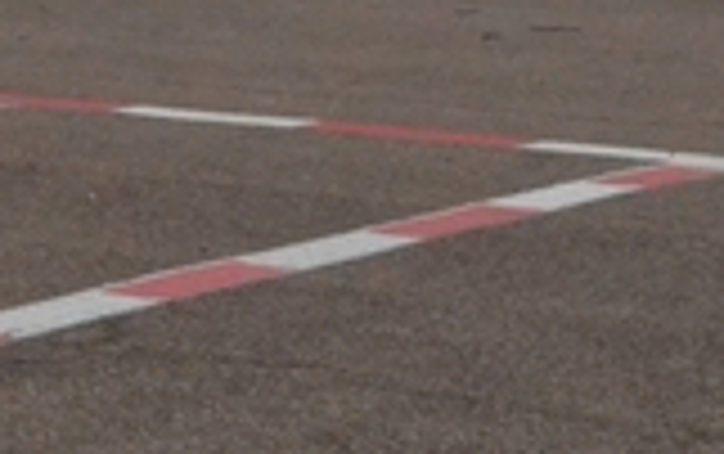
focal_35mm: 190
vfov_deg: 6.8
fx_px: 3744
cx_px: -189
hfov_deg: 10.8
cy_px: -393
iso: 3200
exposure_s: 1/800
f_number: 14
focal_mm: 25
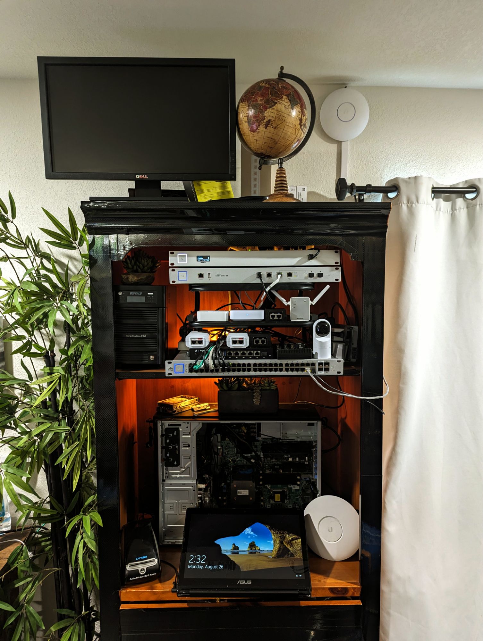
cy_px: 320
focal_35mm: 24
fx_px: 445
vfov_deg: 71.5
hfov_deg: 56.9
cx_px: 242
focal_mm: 6.81
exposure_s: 1/24
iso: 242
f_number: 1.85
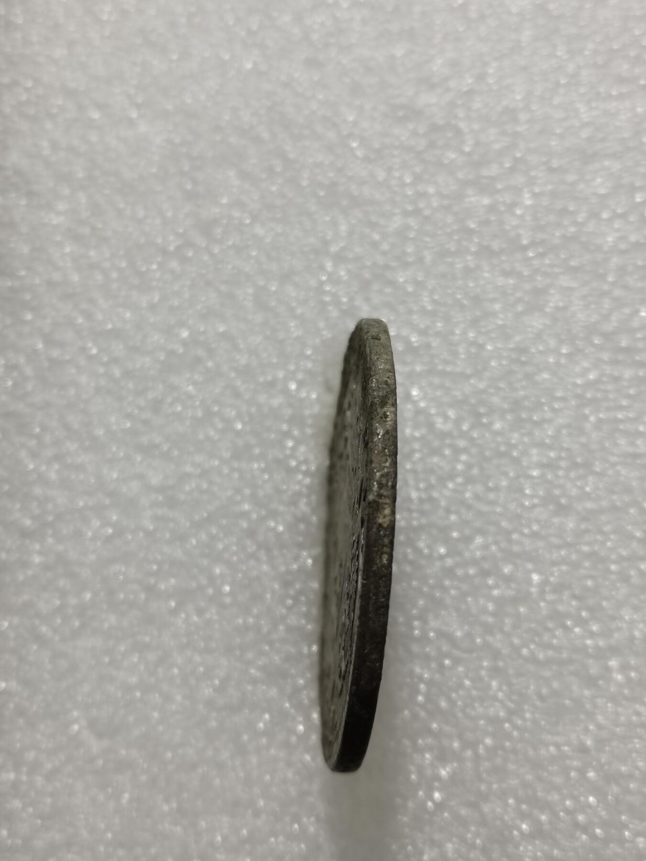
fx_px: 1393
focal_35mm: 56
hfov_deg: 26.1
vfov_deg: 34.3
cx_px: 323
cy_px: 430
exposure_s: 1/120
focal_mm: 5.58
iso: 100
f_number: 1.8
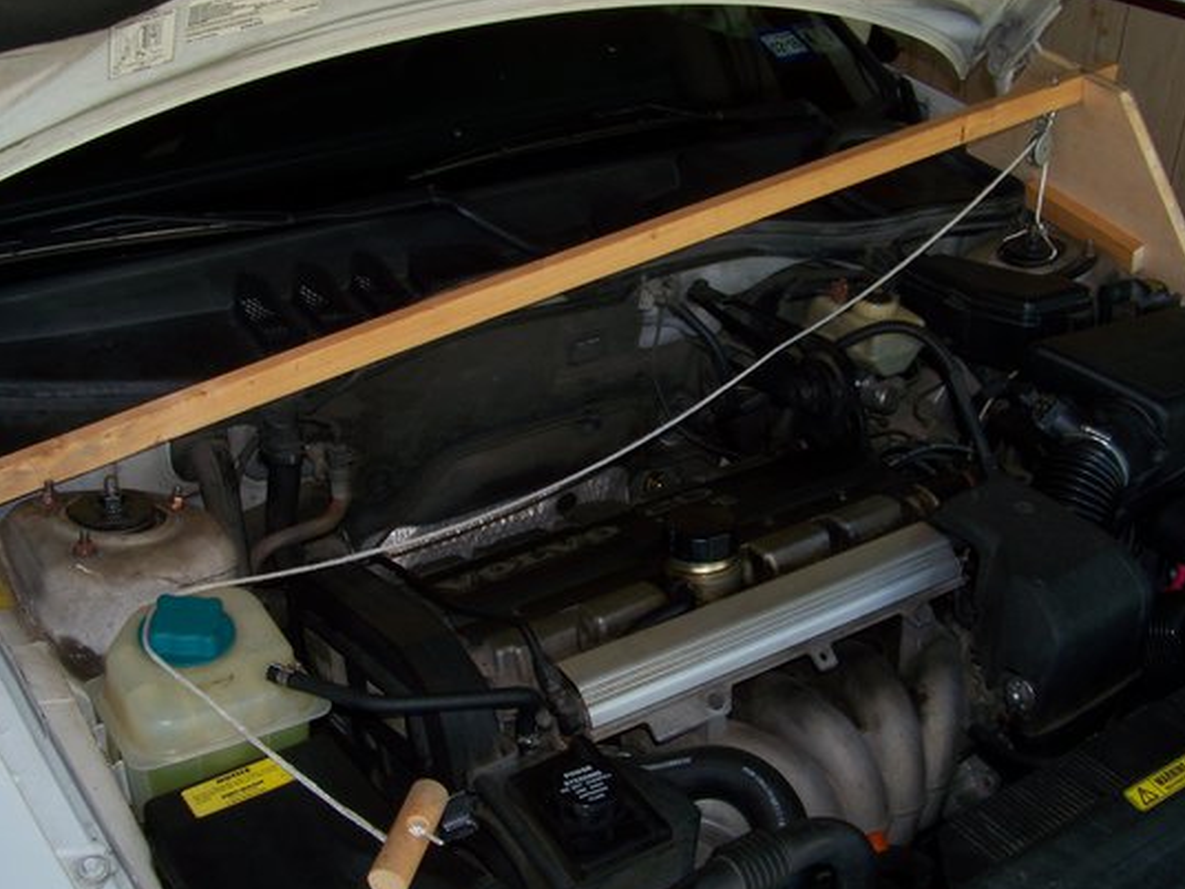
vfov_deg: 33.6
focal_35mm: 43
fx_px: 1472
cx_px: 564
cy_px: 487
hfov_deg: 43.8
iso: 64
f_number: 7.1
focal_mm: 5.85
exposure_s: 1/20
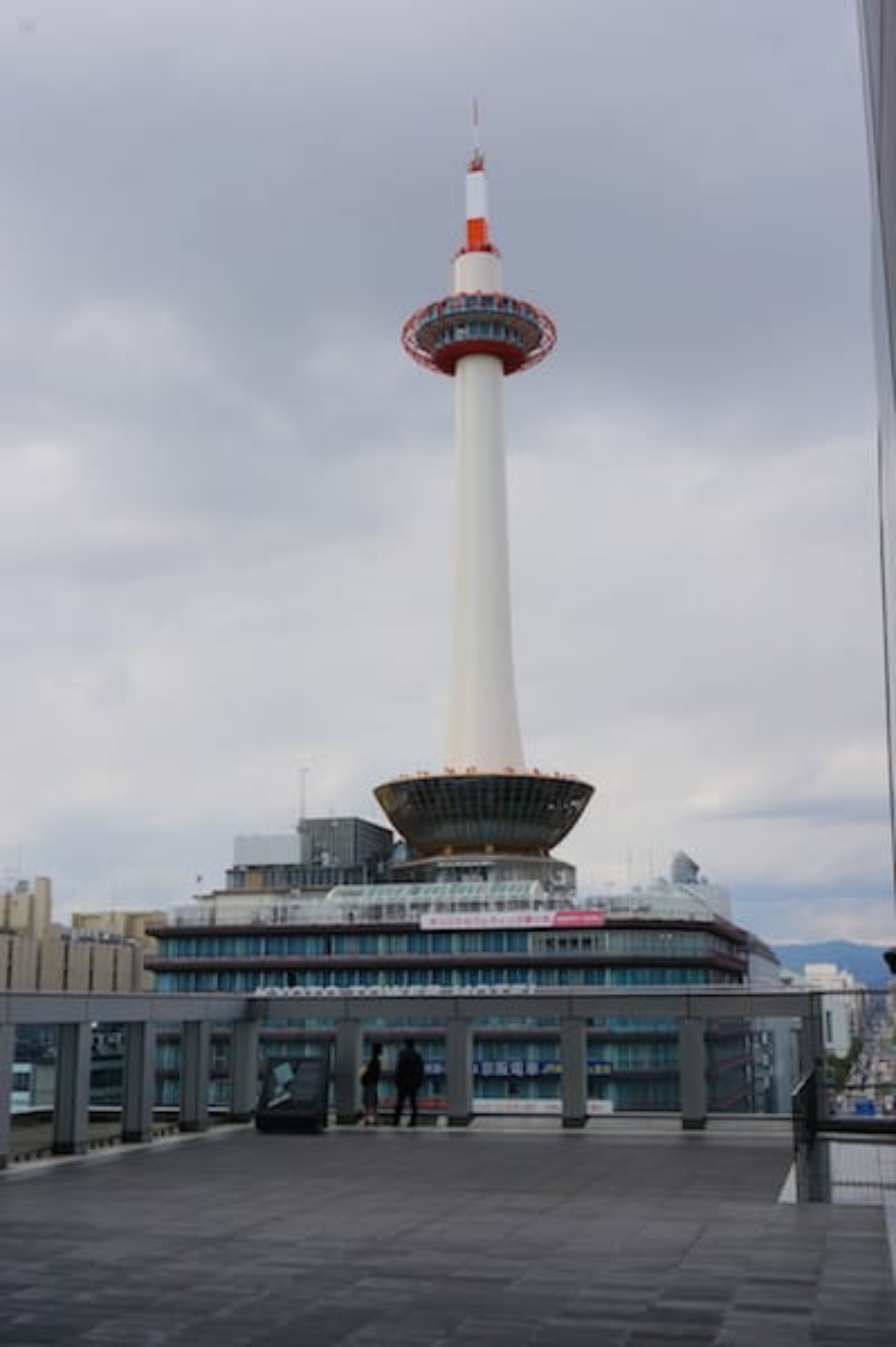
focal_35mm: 40
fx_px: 1515
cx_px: 448
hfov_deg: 33.0
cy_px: 674
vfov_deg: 48.0
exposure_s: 1/160
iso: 100
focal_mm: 27
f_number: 13
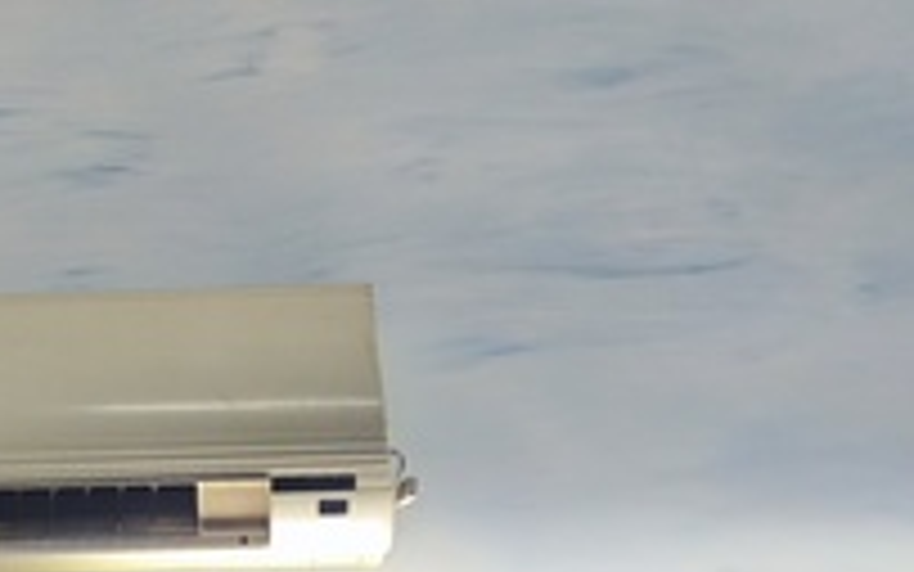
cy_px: 336
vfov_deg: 23.5
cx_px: 196
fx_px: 1370
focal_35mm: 55
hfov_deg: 35.8
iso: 500
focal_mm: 6.14
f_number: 1.65
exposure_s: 1/50
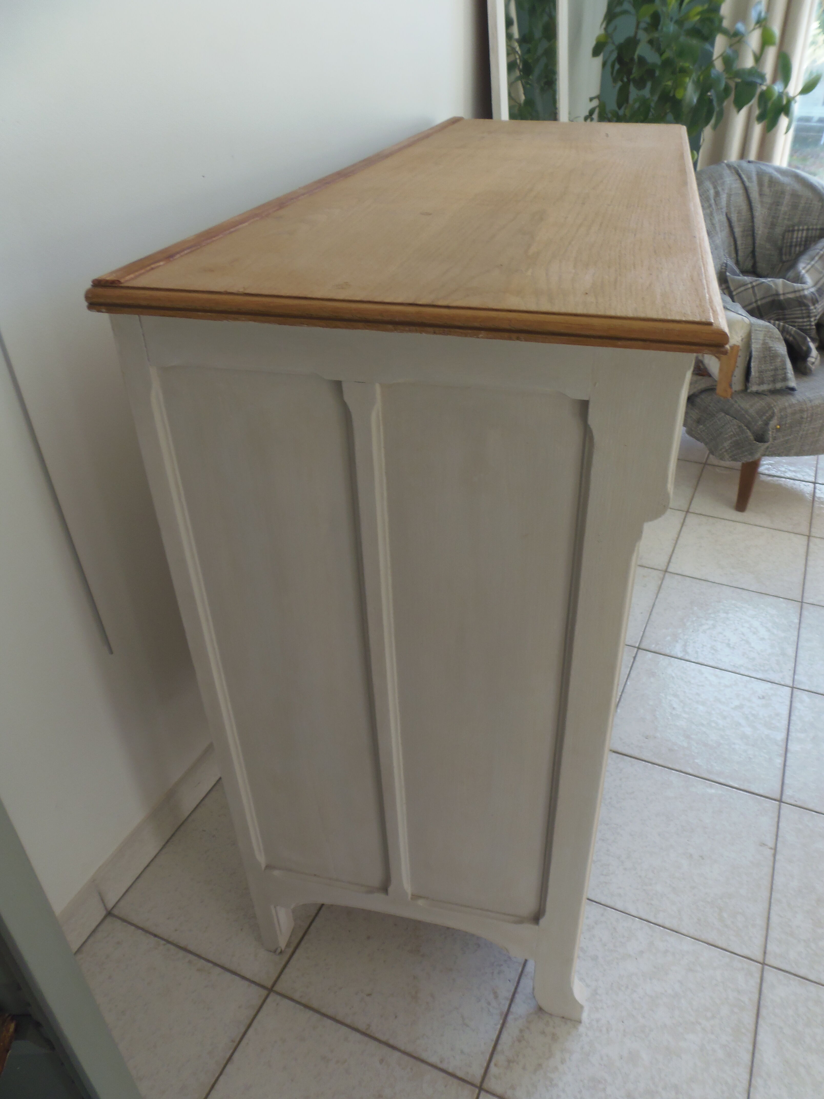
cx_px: 412
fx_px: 762
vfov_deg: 71.6
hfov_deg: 56.8
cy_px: 550
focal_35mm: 24
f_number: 2.9
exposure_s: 1/50
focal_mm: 4.3
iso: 64
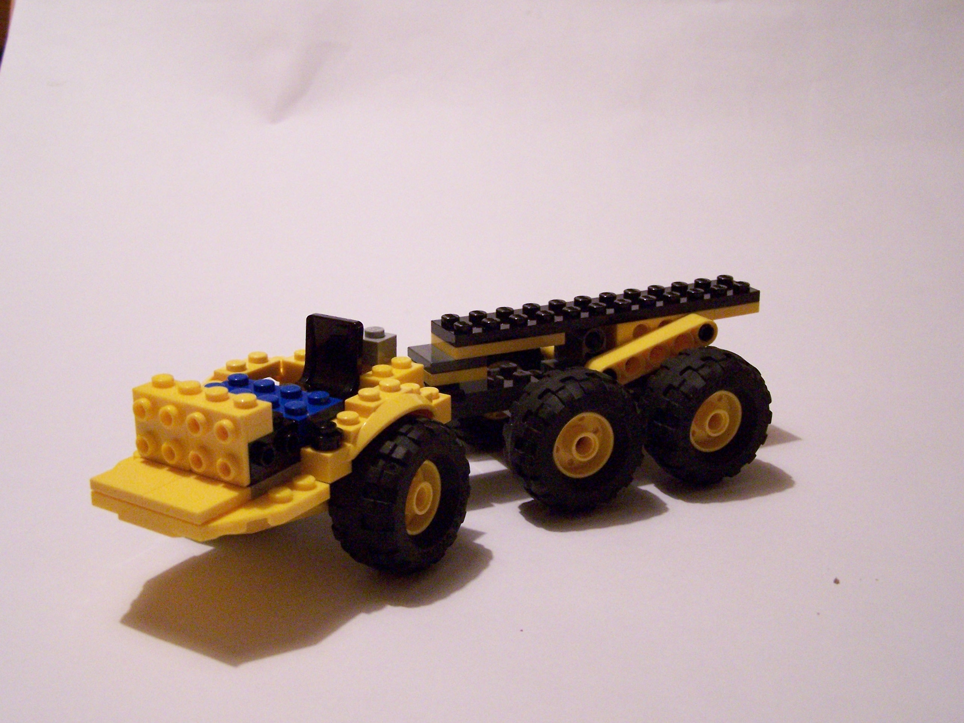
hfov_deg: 39.7
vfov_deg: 30.3
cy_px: 362
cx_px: 482
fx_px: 1337
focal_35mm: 48
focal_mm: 8
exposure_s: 1/20
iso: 400
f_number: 3
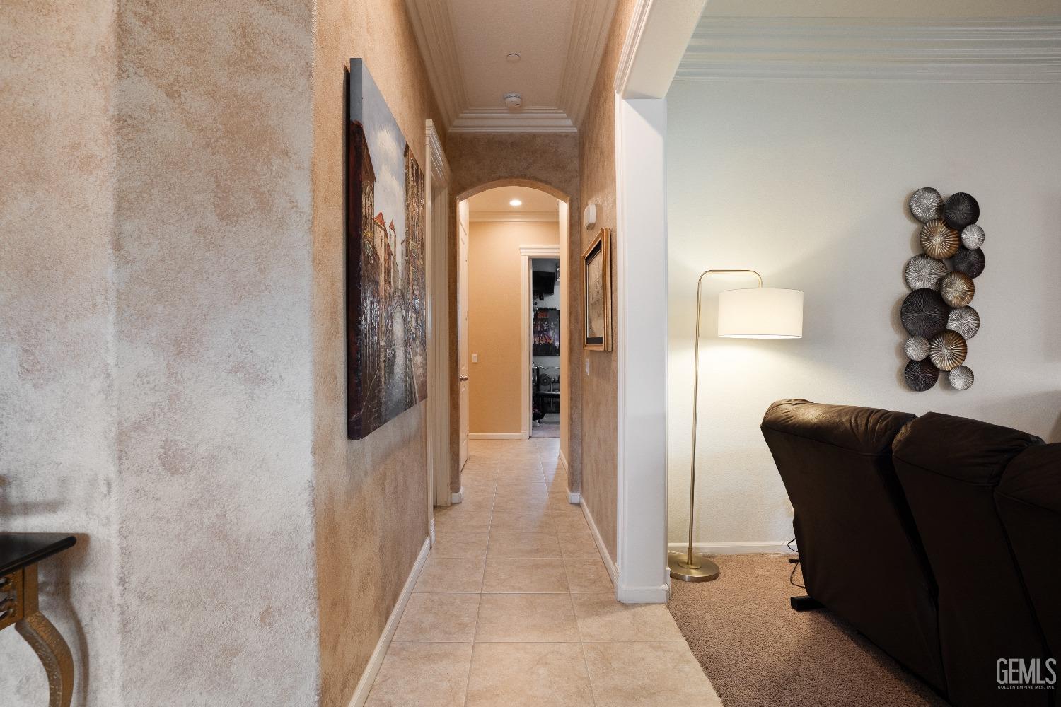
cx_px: 530
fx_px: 501
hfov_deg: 93.3
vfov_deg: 70.4
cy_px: 354
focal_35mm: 17
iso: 400
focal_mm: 17
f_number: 5.6
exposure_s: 1/15
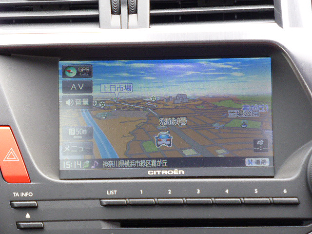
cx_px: 156
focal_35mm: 206
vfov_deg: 7.2
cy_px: 117
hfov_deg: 9.6
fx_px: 1857
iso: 320
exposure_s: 1/80
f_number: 5.5
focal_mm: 33.3
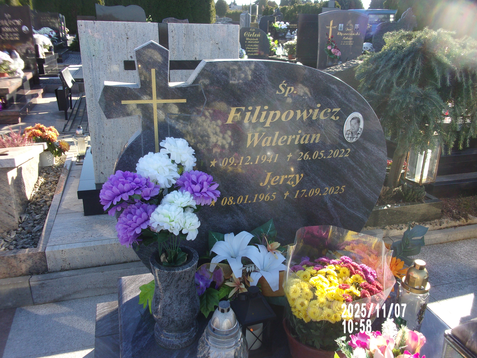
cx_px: 238
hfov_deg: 63.4
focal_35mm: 28
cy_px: 179
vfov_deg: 49.7
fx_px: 386
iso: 80
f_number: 3.9
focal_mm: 5.1
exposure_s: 1/180
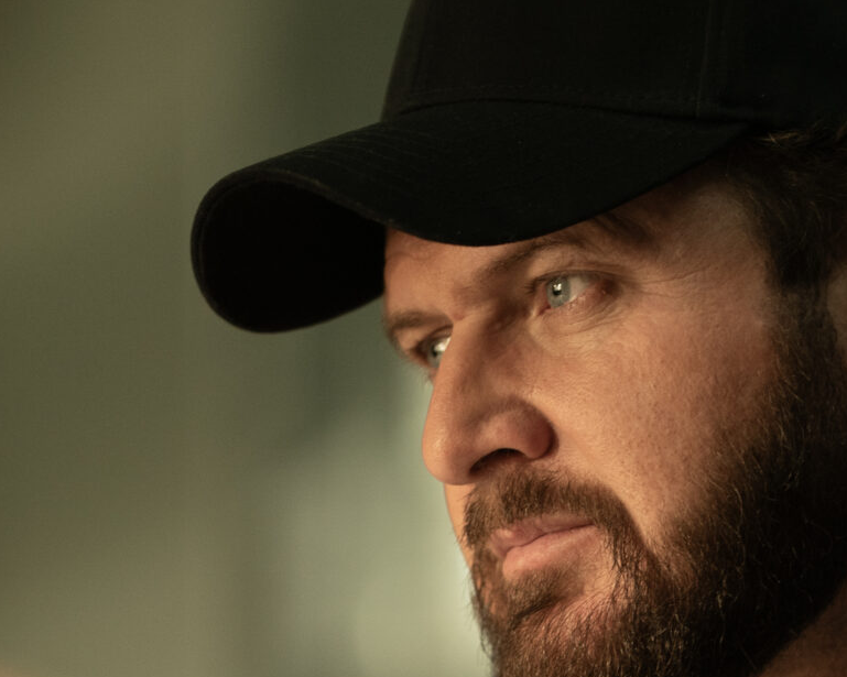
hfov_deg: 5.9
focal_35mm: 328
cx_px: 656
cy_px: 805
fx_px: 8221
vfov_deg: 4.7
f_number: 1.8
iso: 800
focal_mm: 105
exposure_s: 1/250
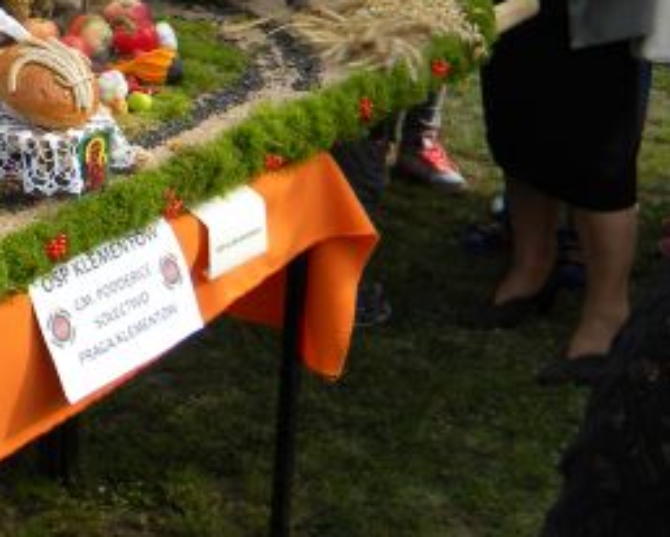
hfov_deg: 20.8
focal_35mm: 85
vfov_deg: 17.5
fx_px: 1687
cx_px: -151
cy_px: -36
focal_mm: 5
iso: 80
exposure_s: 1/423
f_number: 3.5
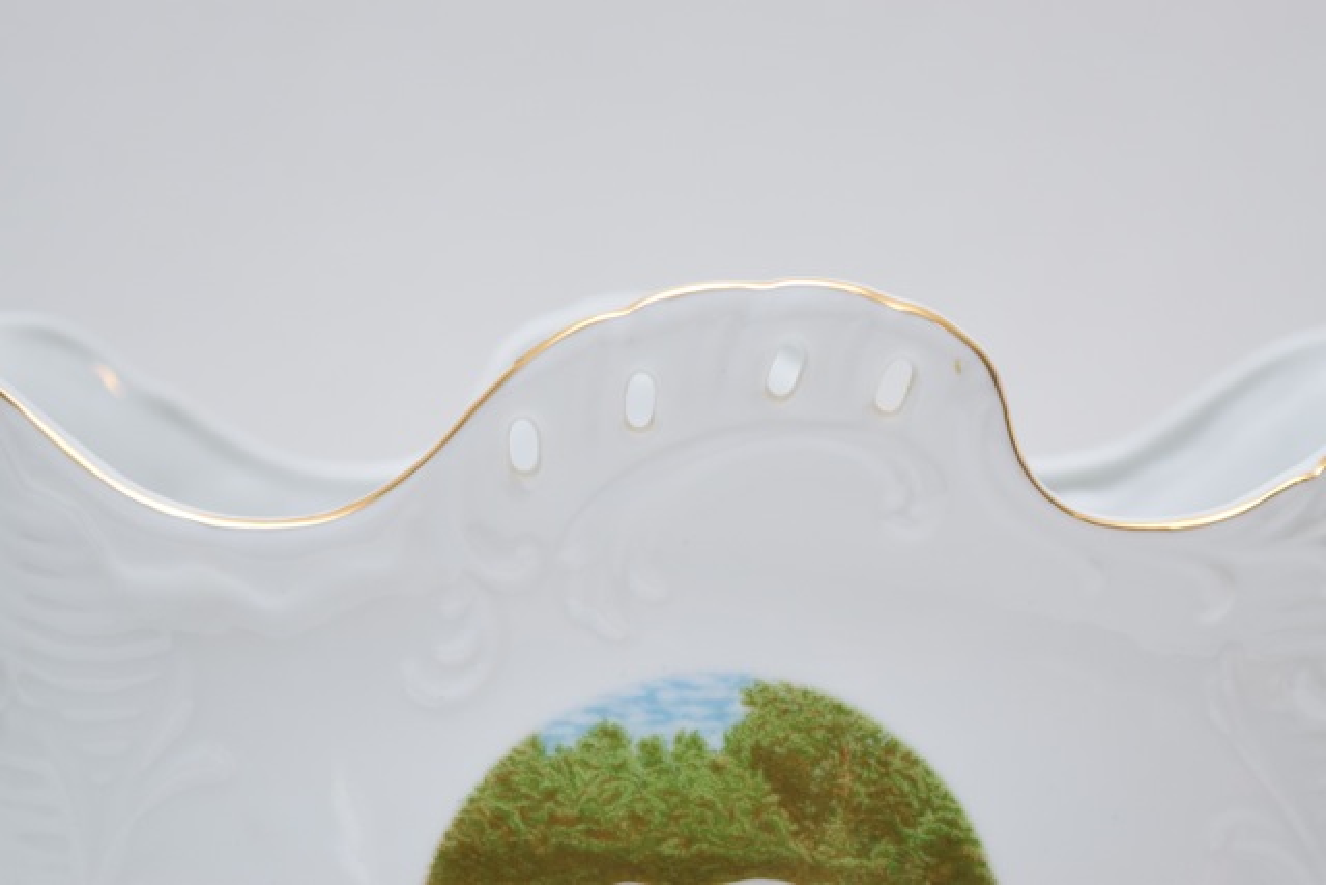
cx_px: 663
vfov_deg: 16.6
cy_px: 442
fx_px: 3039
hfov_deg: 24.6
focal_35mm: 82
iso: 800
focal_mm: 55
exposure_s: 1/125
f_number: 5.6
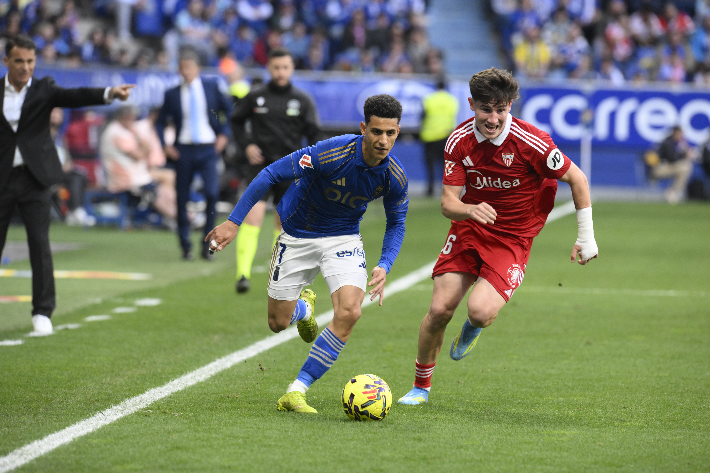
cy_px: 236
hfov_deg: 5.2
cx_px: 355
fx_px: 7888
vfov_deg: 3.4
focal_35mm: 400
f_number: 5.6
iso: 2800
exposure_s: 1/1000
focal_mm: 400
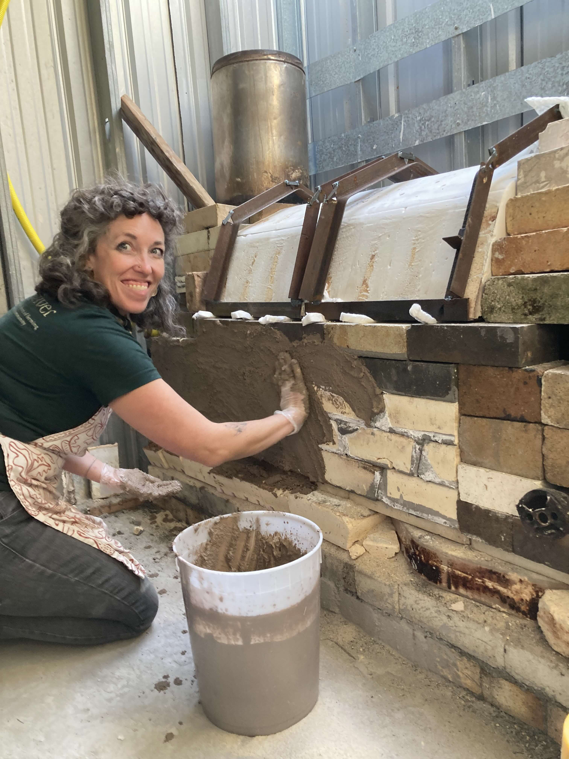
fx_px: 614
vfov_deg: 63.4
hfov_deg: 49.7
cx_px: 284
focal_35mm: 28
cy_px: 380
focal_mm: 3.99
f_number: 1.8
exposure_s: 1/60
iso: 125
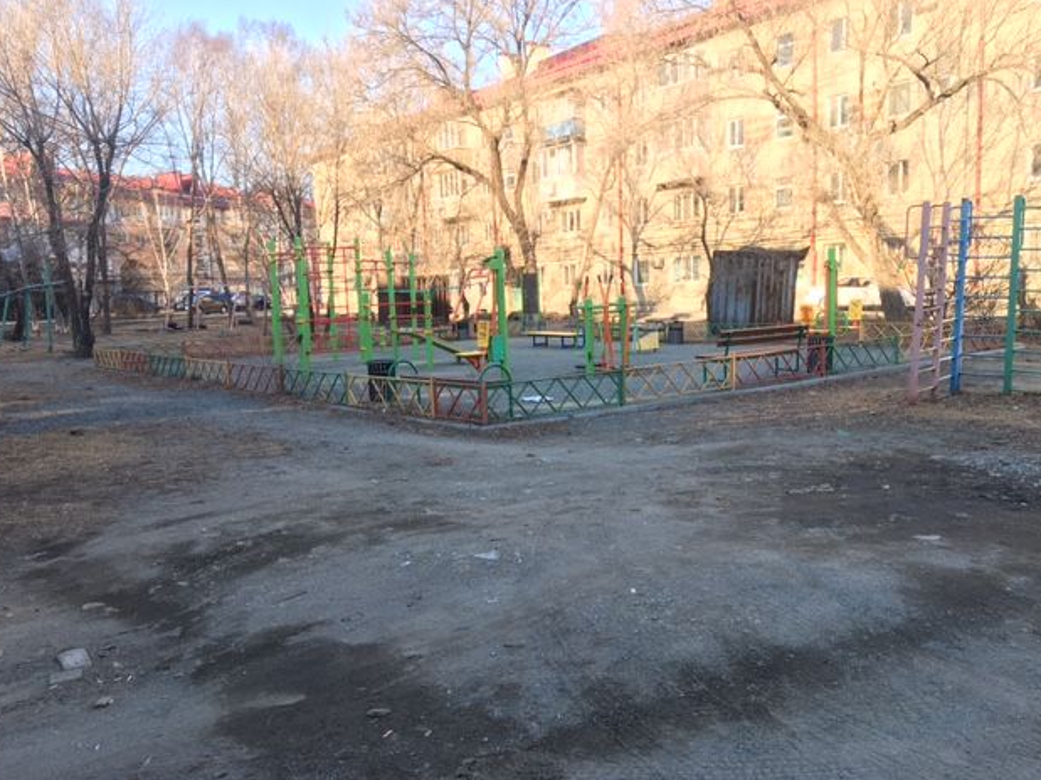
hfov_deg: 60.0
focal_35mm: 30
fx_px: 902
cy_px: 390
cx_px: 515
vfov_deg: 46.8
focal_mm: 4.15
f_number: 2.2
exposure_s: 1/182
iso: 25
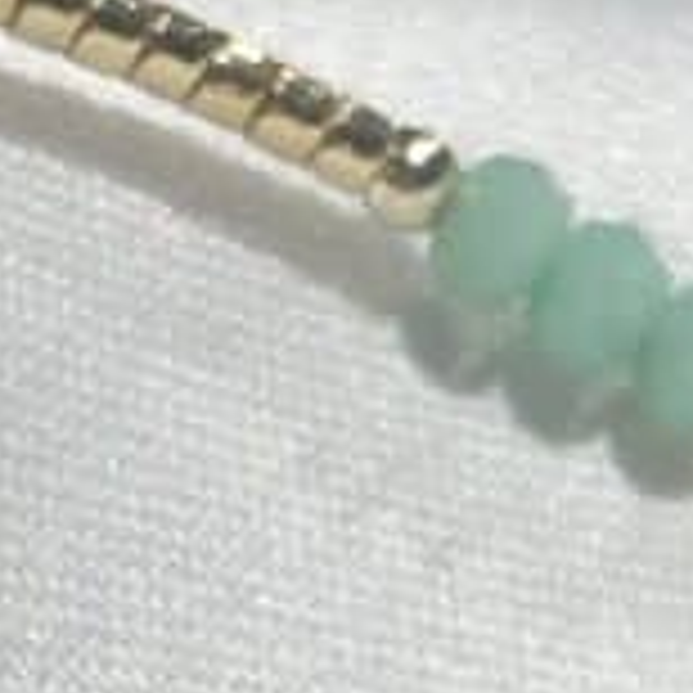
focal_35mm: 305
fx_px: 6908
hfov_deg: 5.7
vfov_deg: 5.7
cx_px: 315
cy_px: 1071
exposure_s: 1/446
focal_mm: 5.96
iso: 32
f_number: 1.6
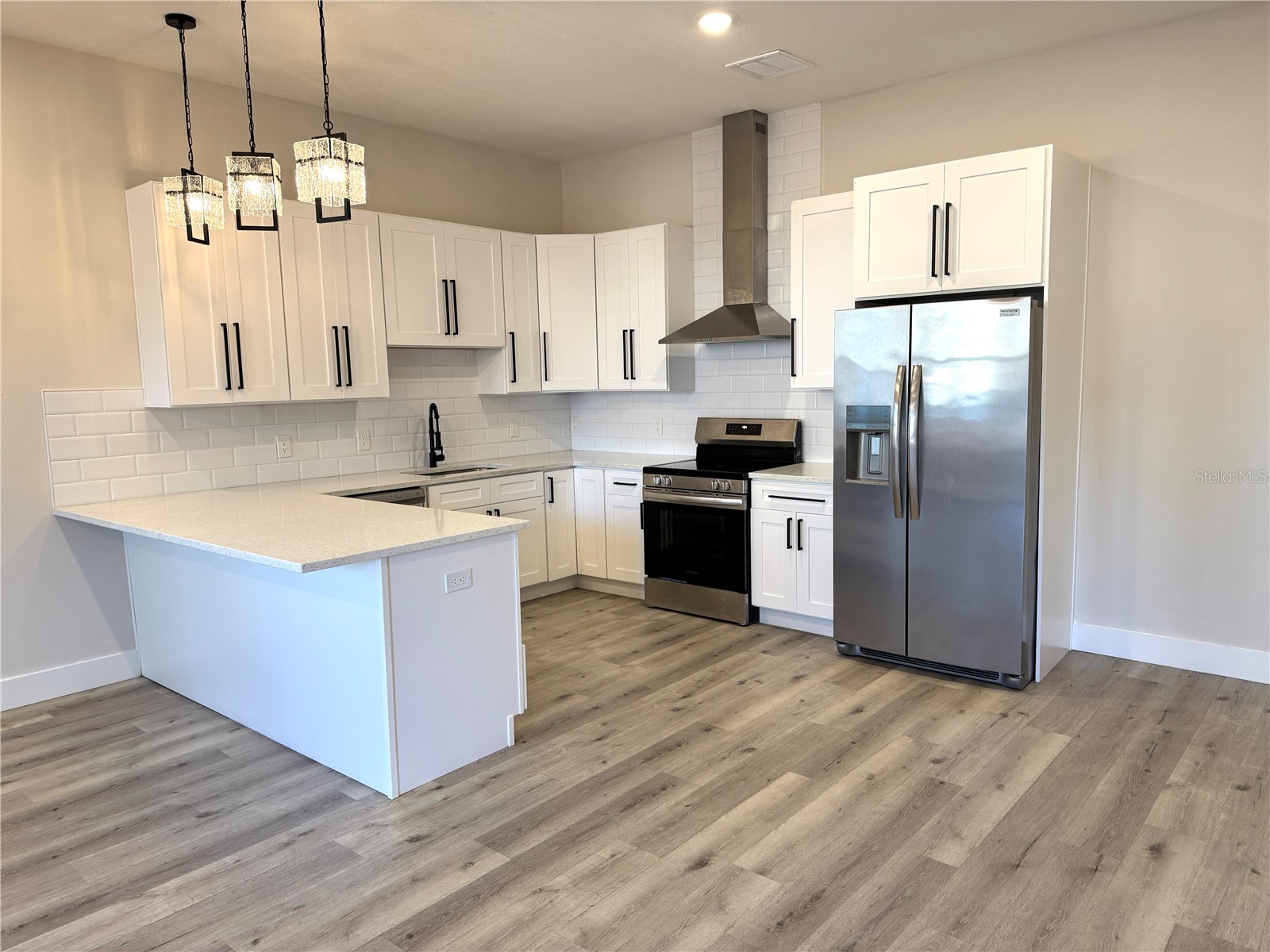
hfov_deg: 71.6
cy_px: 476
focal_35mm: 24
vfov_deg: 56.8
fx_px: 881
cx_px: 635
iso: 160
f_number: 1.78
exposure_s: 1/120
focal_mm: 6.76
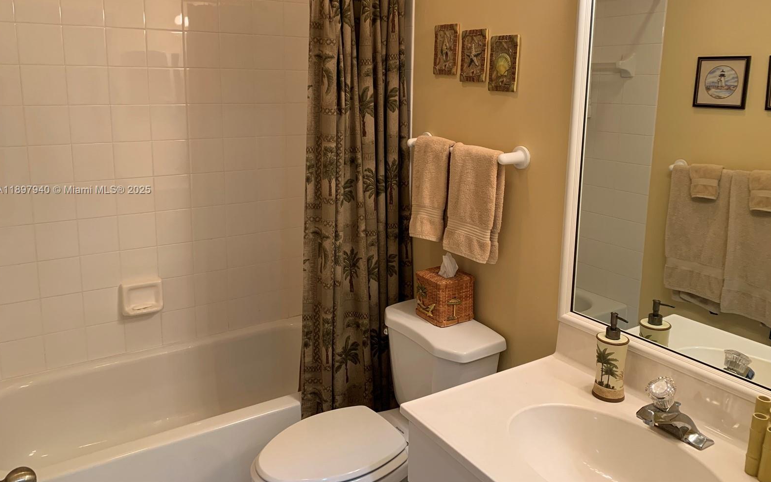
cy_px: 191
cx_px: 386
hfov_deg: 66.5
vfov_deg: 44.3
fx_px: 588
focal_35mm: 28
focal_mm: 4.25
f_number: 1.8
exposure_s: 1/60
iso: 100
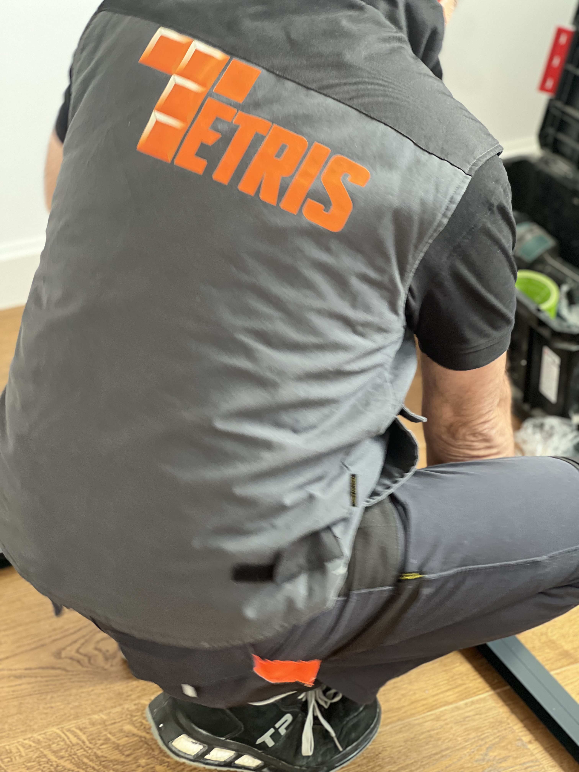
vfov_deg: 25.3
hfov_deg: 19.1
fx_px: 1717
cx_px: 290
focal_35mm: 77
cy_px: 386
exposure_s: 1/40
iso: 160
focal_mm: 9
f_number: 2.8
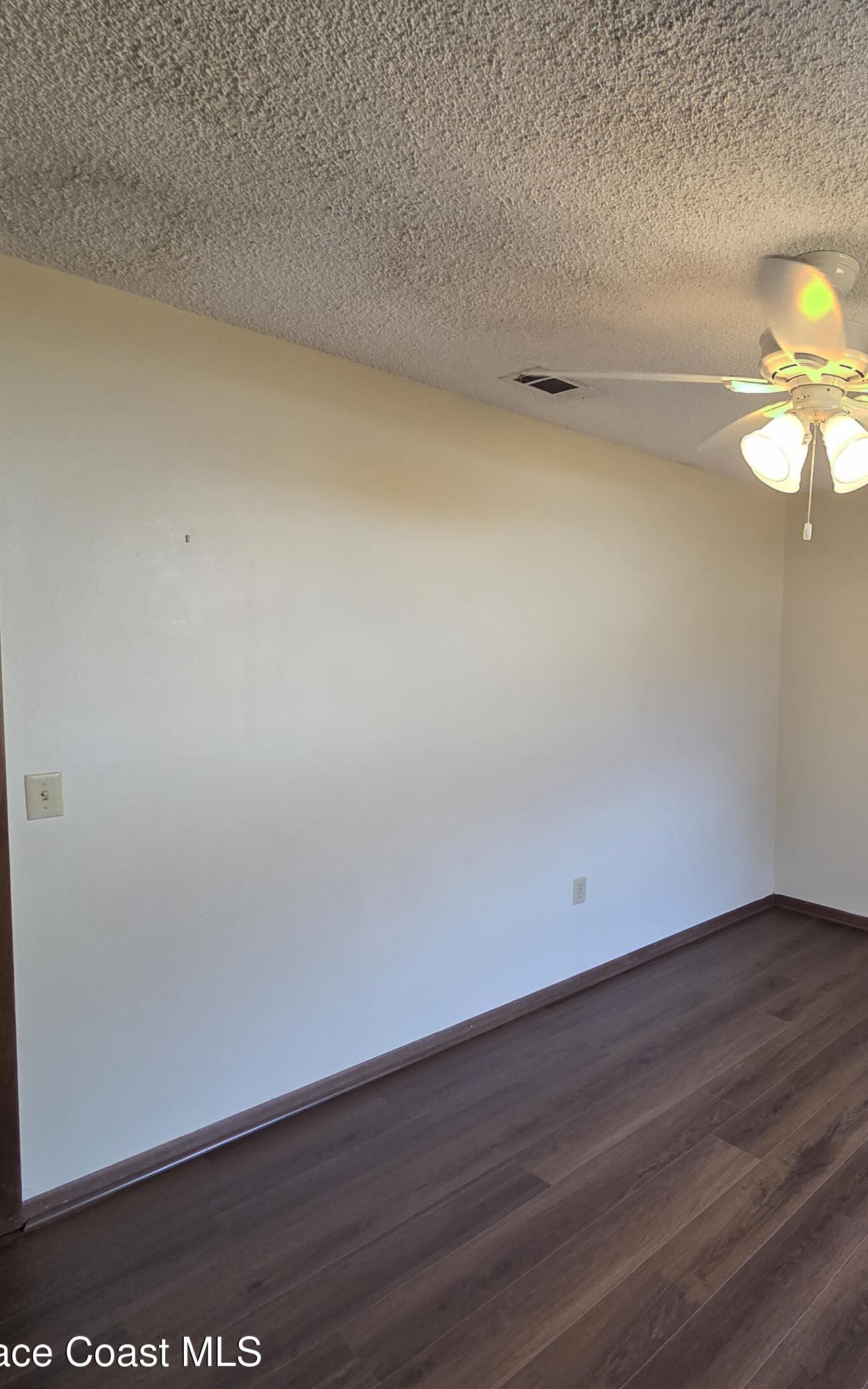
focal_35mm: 19
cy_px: 700
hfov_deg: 55.0
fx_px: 719
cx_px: 763
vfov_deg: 88.0
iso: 160
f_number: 2.2
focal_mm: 2.2
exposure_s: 1/120
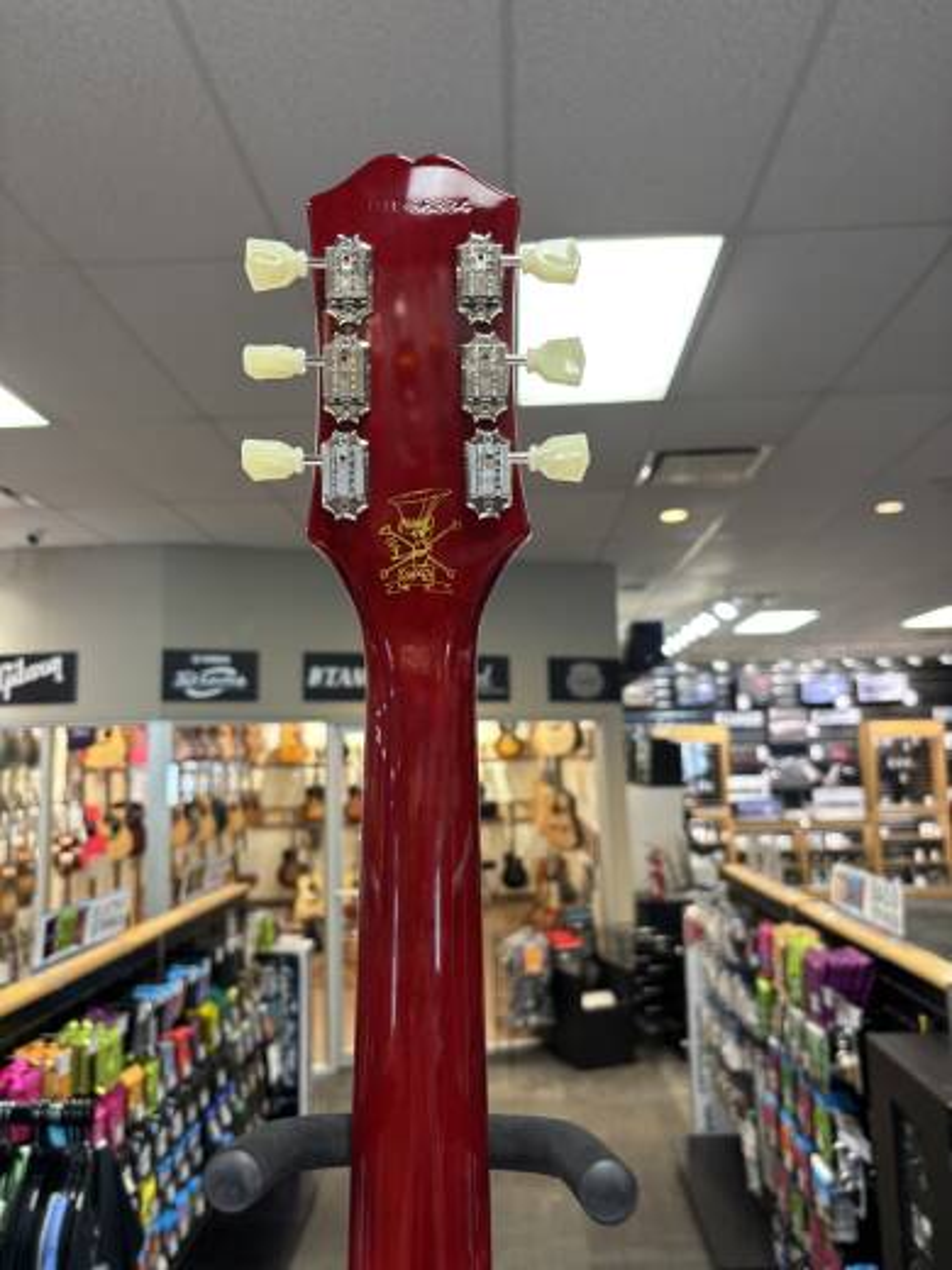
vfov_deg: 67.3
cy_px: 635
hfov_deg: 53.1
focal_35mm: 26
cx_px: 476
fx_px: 953
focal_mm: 5.96
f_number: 1.6
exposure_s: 1/60
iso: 125
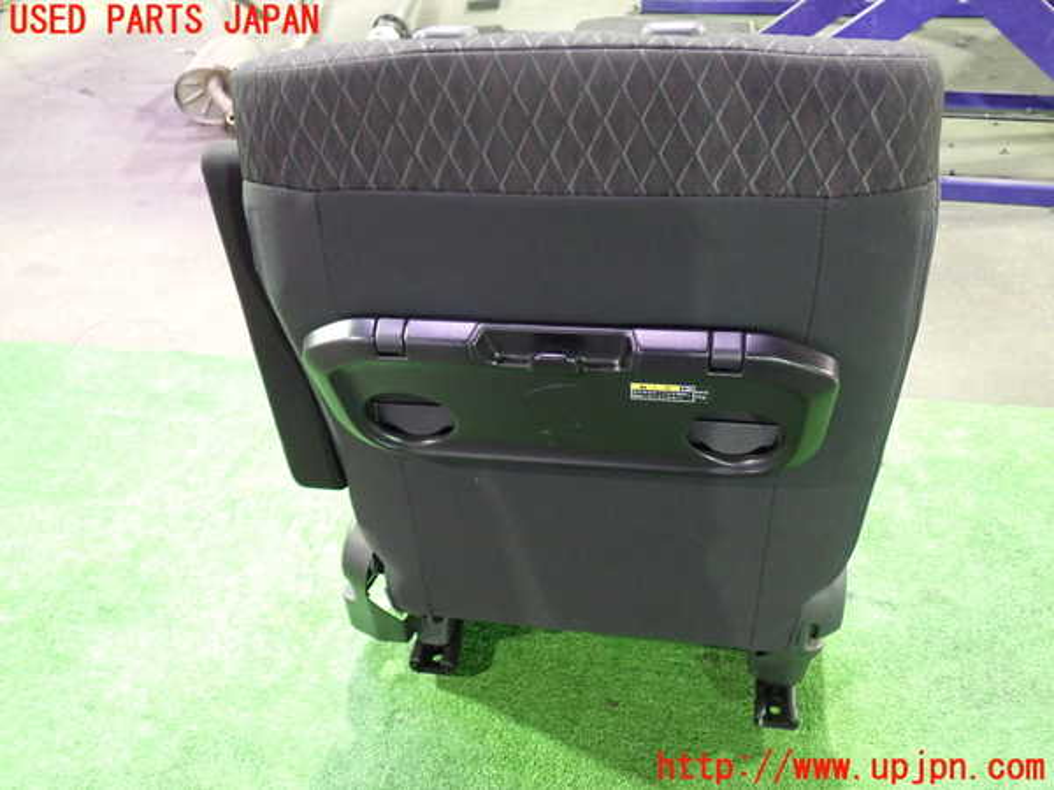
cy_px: 395
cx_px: 527
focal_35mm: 30
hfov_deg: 60.0
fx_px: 913
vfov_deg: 46.8
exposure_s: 1/8
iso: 800
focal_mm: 5.4
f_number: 2.3
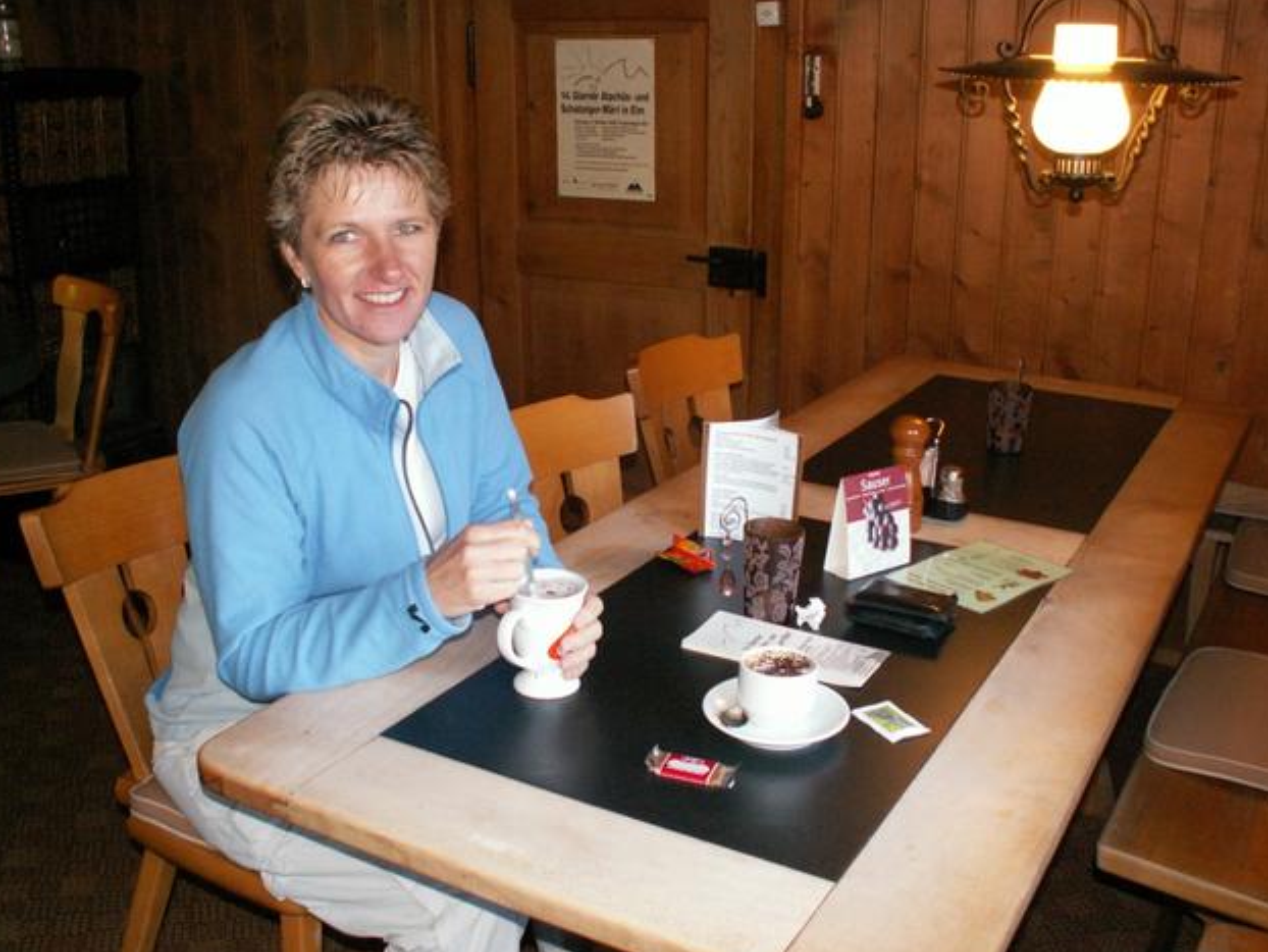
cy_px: 483
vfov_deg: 39.7
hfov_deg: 51.3
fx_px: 1319
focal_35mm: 36
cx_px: 628
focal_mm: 5.86
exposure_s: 1/25
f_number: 2.8
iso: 160
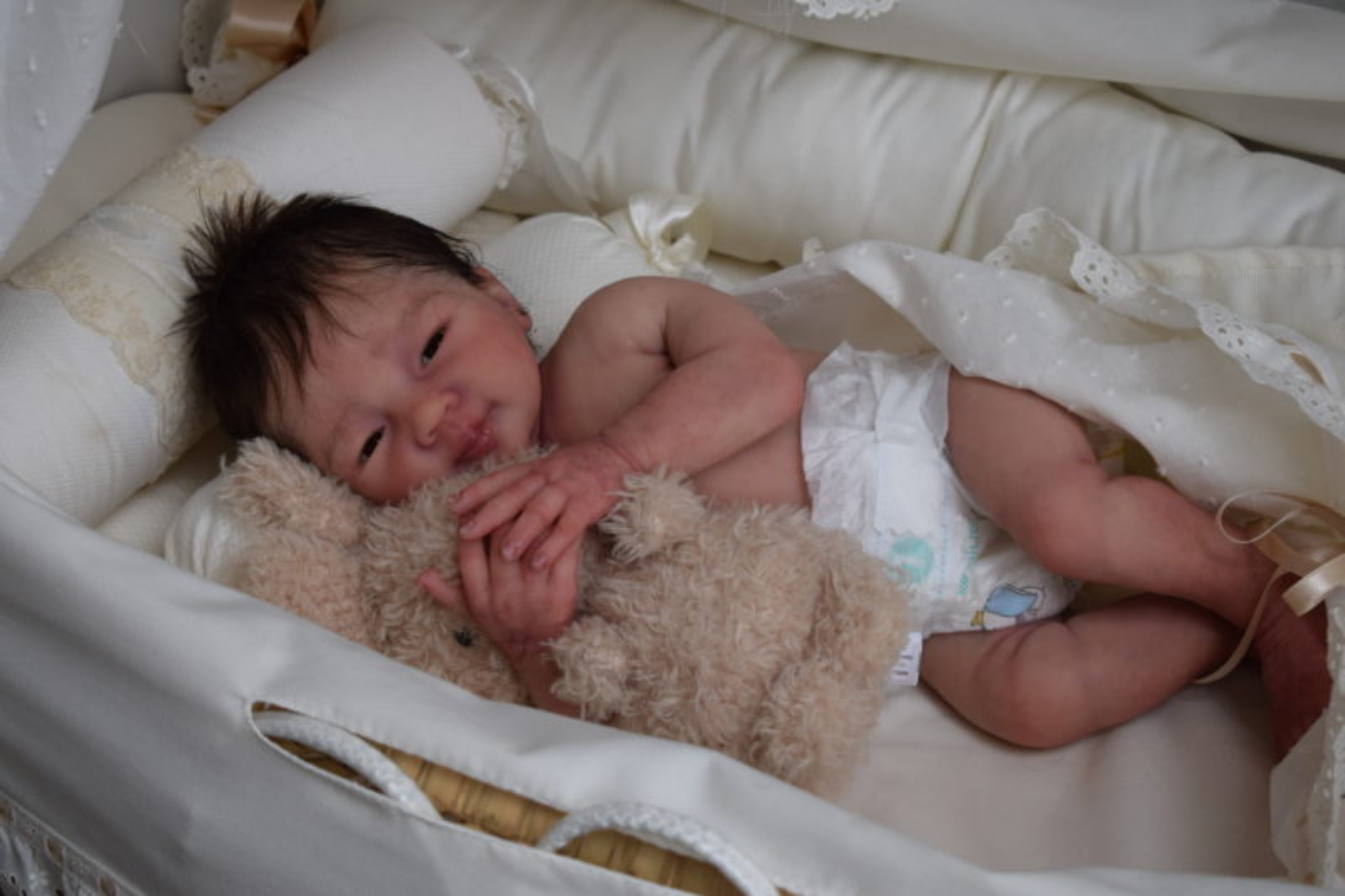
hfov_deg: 24.6
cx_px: 672
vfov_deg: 16.5
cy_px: 448
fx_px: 3081
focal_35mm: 82
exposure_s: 1/80
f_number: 5.6
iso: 400
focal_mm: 55
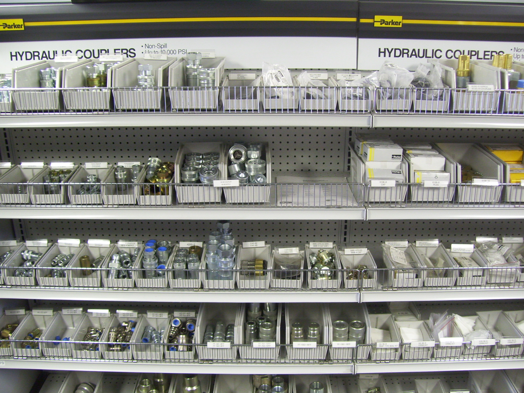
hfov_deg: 51.4
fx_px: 545
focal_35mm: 36
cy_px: 196
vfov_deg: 39.7
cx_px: 262
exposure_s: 1/10
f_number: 2.7
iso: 160
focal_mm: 6
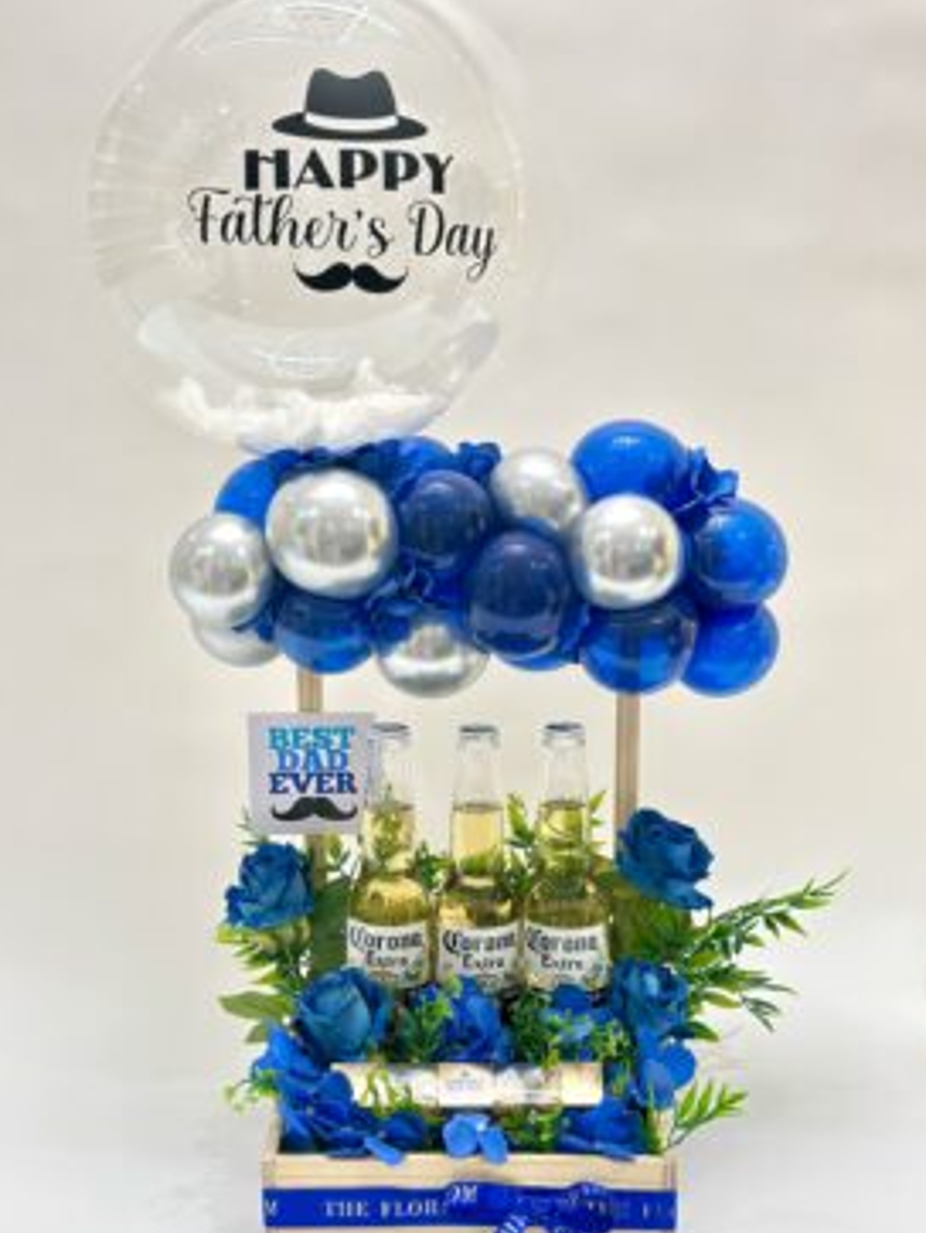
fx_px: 1888
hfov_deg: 27.6
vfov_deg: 36.1
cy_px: 599
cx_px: 443
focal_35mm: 53
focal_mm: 6.86
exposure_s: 1/50
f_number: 1.78
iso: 125
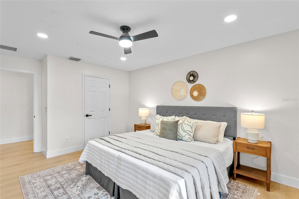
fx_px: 133
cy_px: 100
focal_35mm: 16
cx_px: 150
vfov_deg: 73.6
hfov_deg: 96.8
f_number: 10
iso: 100
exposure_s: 1/8
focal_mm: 16
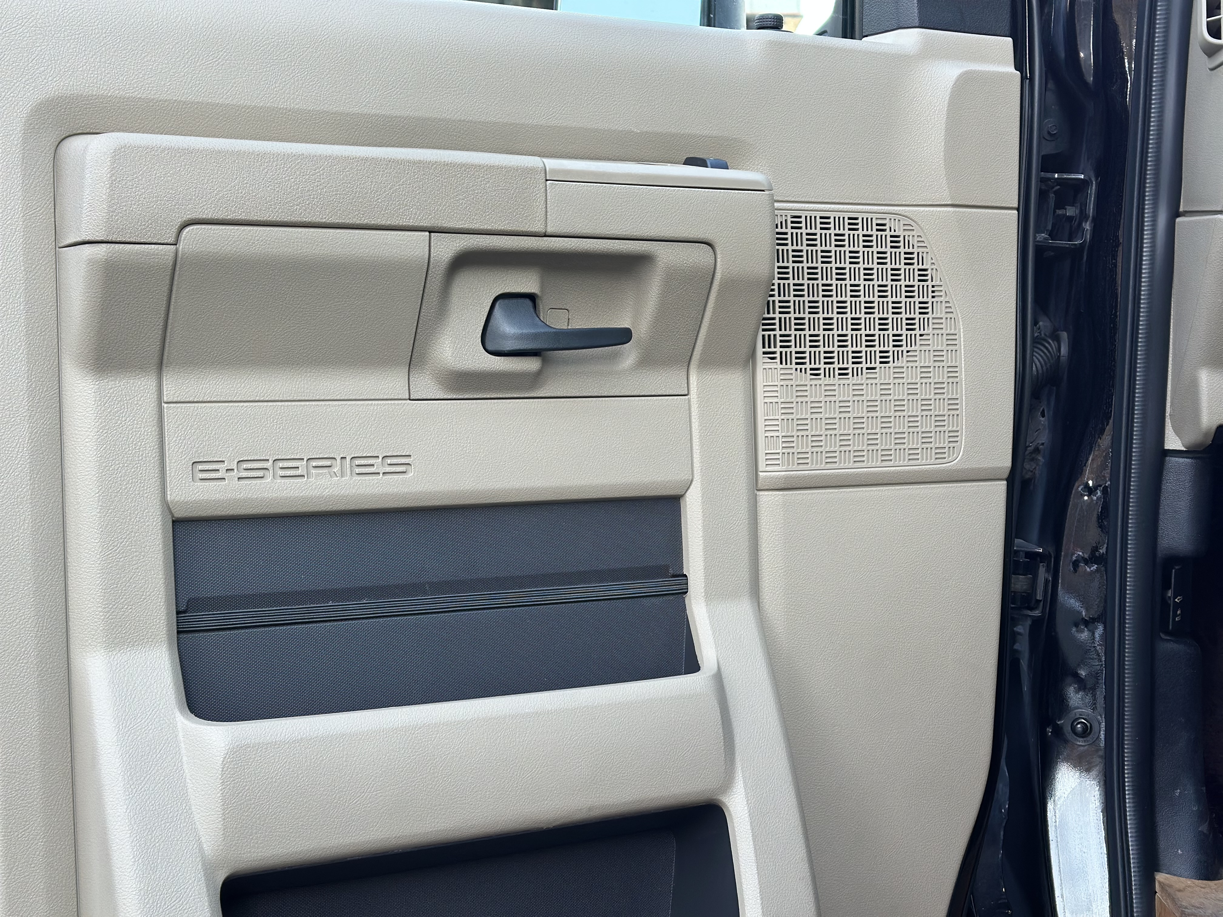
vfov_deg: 30.3
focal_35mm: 48
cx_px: 612
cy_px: 458
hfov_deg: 39.7
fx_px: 1696
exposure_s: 1/297
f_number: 1.78
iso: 80
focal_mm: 6.86
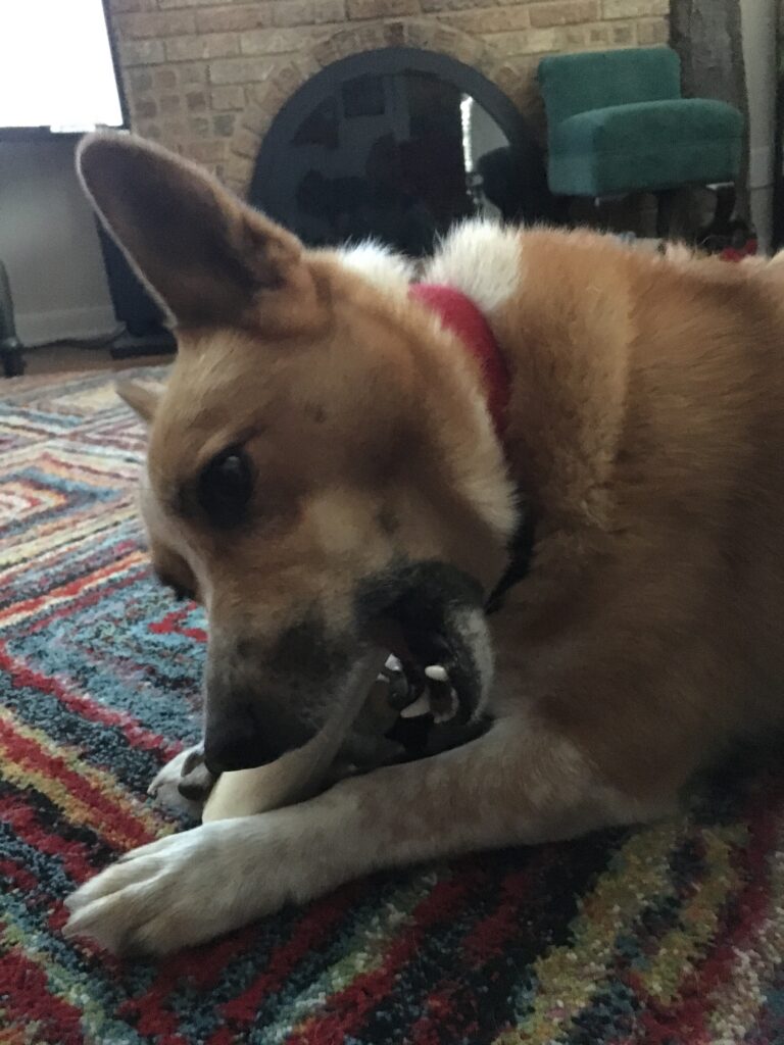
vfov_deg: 61.7
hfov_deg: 48.2
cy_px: 522
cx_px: 392
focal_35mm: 29
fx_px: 876
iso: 1250
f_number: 2.2
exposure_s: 1/15
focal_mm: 4.15
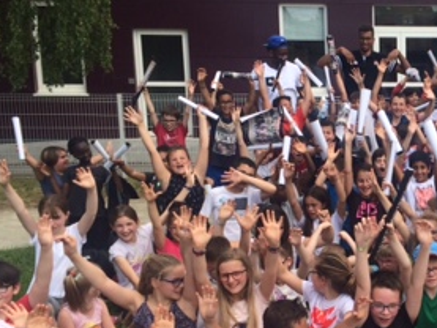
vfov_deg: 21.7
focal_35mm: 67
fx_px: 846
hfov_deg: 27.0
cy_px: 251
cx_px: 458
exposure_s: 1/1414
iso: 32
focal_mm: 4.15
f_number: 2.2
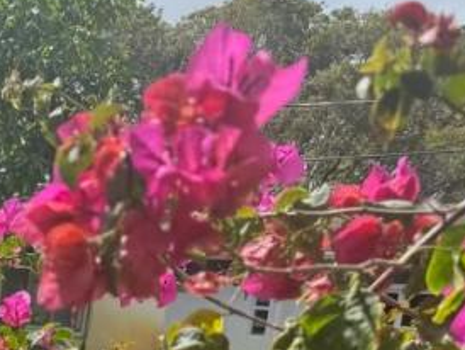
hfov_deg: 19.8
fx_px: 1129
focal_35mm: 84
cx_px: -256
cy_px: 477
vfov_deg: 16.5
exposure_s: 1/2710
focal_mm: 6.76
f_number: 1.78
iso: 80
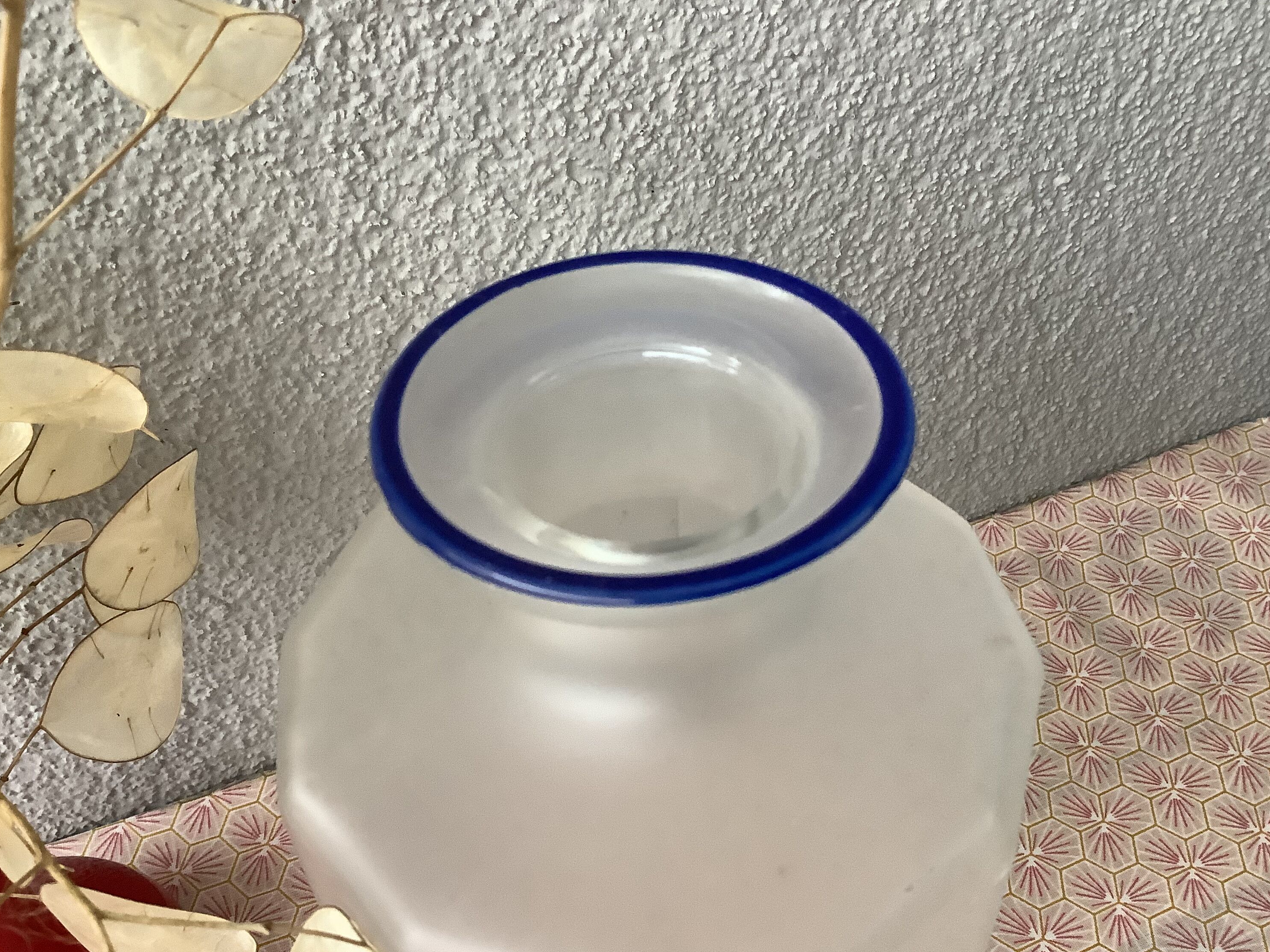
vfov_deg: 41.8
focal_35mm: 34
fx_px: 1247
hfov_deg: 54.0
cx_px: 642
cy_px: 486
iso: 200
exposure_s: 1/60
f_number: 2.4
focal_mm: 3.3
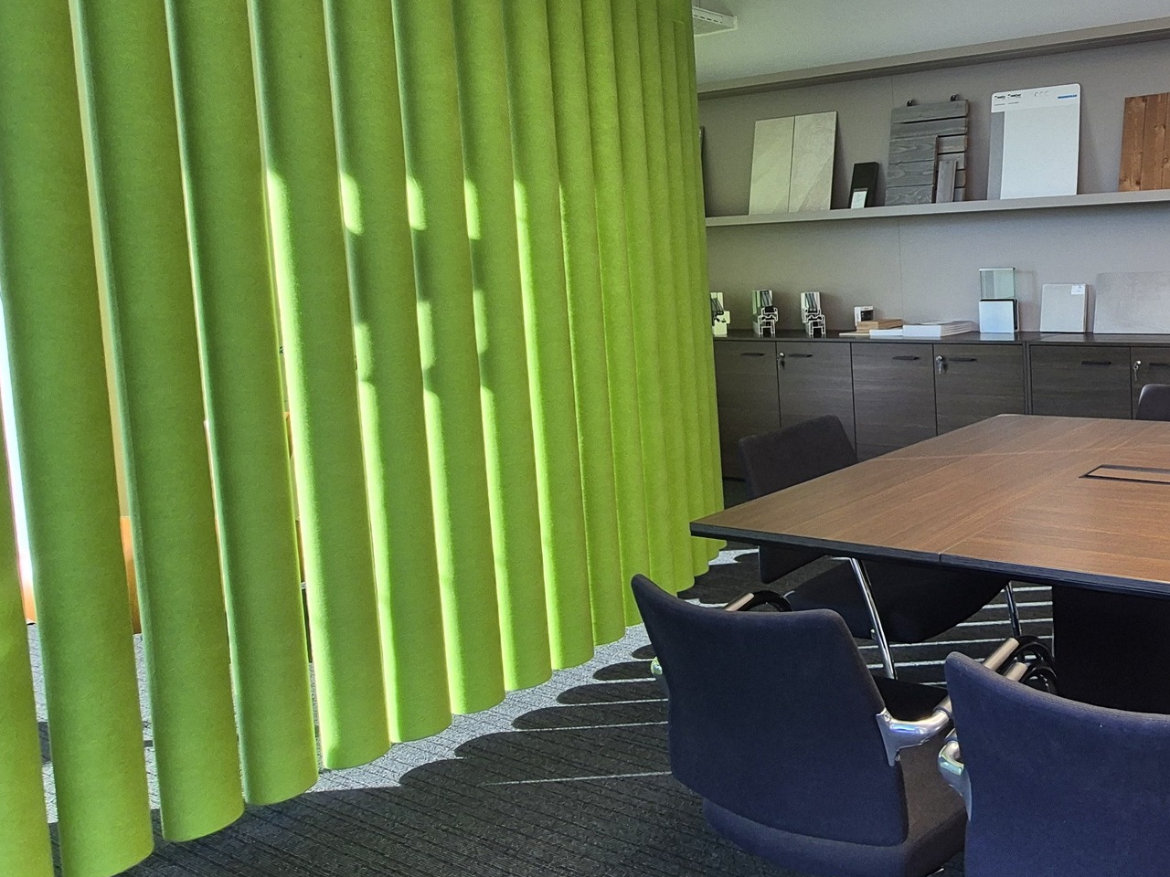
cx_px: 1054
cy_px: 295
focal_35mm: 26
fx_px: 879
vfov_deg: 52.1
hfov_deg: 57.7
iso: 80
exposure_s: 1/50
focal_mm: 2.2
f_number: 2.2
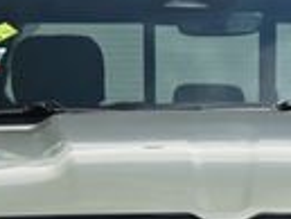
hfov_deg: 5.9
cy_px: 347
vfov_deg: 4.4
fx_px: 2830
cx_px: 223
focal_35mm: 336
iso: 200
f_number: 6
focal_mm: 47
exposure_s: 1/250
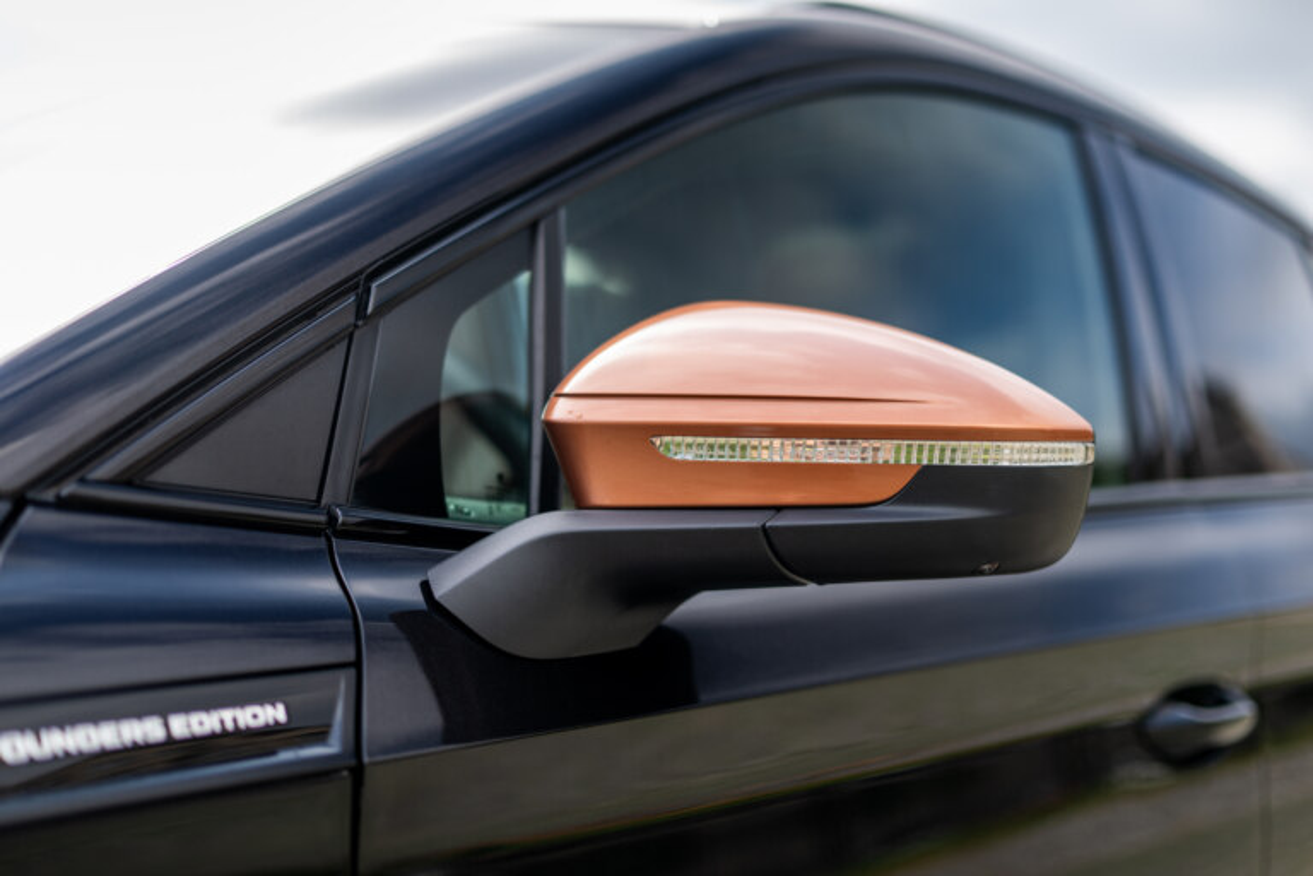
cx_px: 656
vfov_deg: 27.0
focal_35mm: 50
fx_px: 1823
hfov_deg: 39.6
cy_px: 438
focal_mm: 50
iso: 40
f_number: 1.8
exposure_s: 1/500
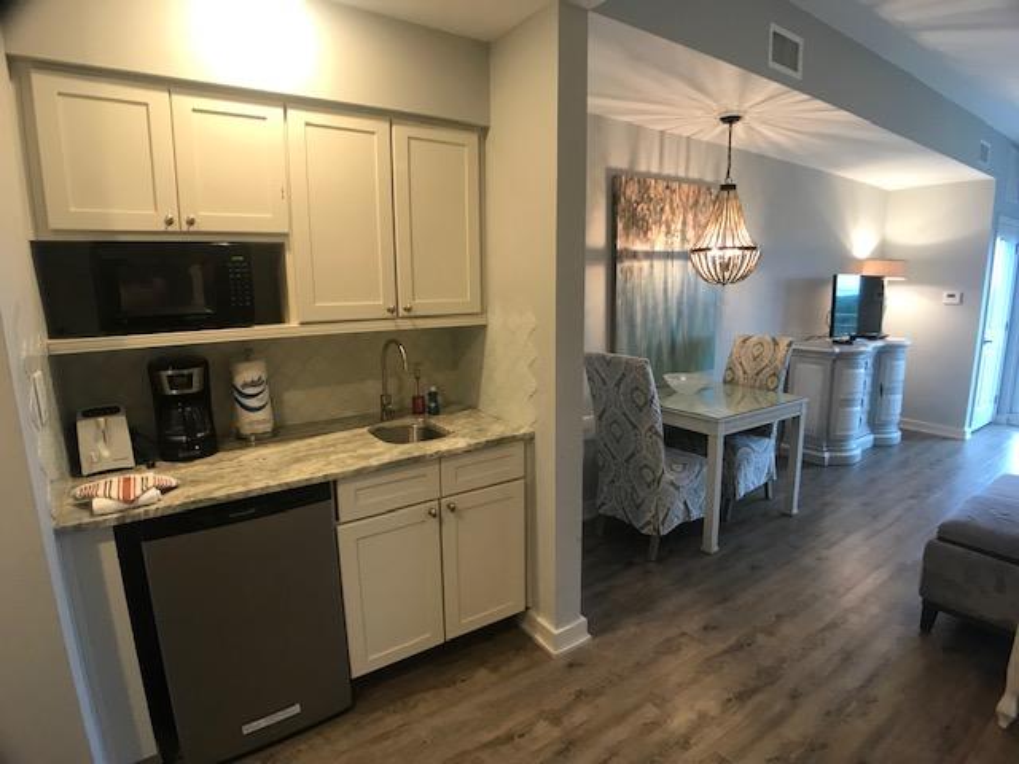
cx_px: 510
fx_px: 824
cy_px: 382
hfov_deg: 63.4
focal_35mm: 28
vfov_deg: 49.7
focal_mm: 3.99
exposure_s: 1/24
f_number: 1.8
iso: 40
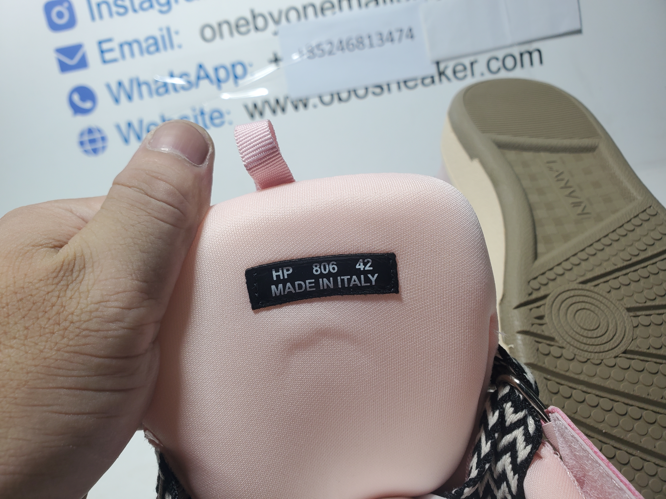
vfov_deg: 53.1
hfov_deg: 67.3
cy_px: 250
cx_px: 333
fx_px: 500
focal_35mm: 26
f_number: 2.4
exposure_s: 1/210
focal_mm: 4.3
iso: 50
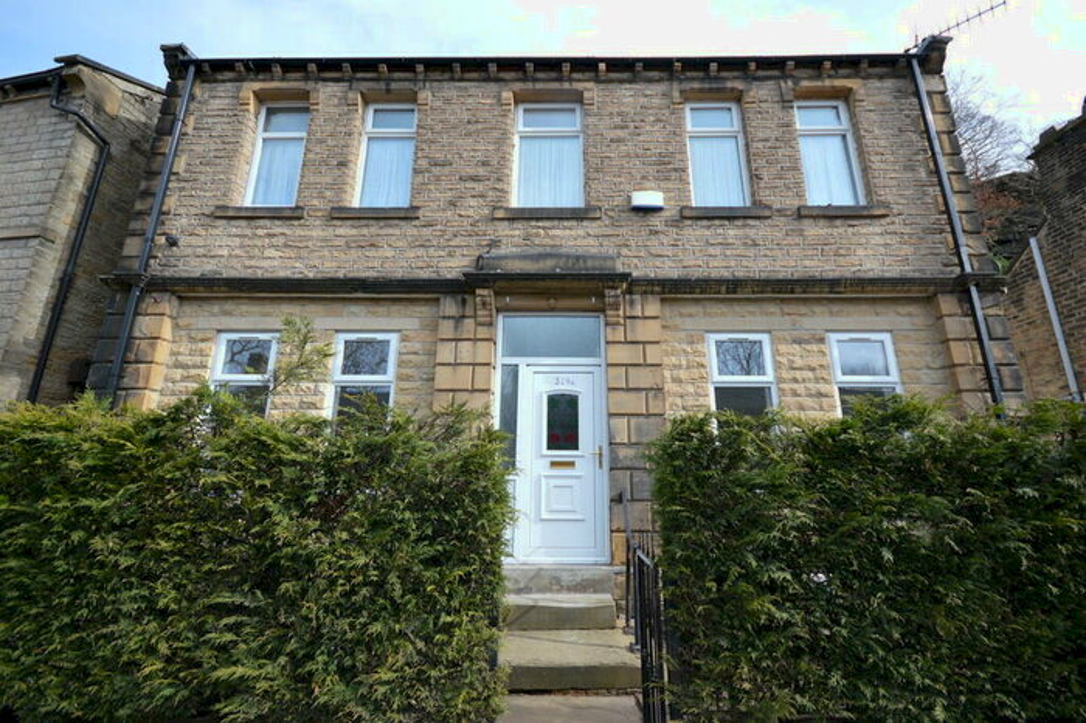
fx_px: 452
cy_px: 362
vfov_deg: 77.3
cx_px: 543
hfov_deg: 100.4
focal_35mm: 15
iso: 100
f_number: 6.3
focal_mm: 10
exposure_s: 1/160
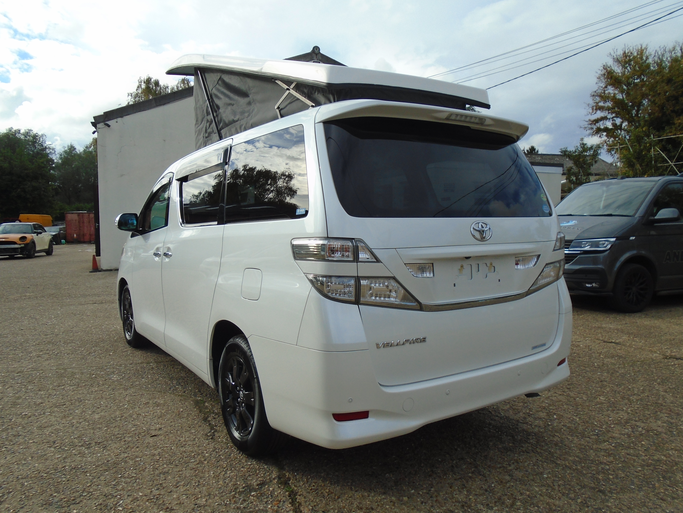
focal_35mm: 26
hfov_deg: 67.3
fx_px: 513
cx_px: 342
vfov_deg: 53.1
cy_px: 256
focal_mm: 4.6
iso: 100
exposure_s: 1/160
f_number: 8
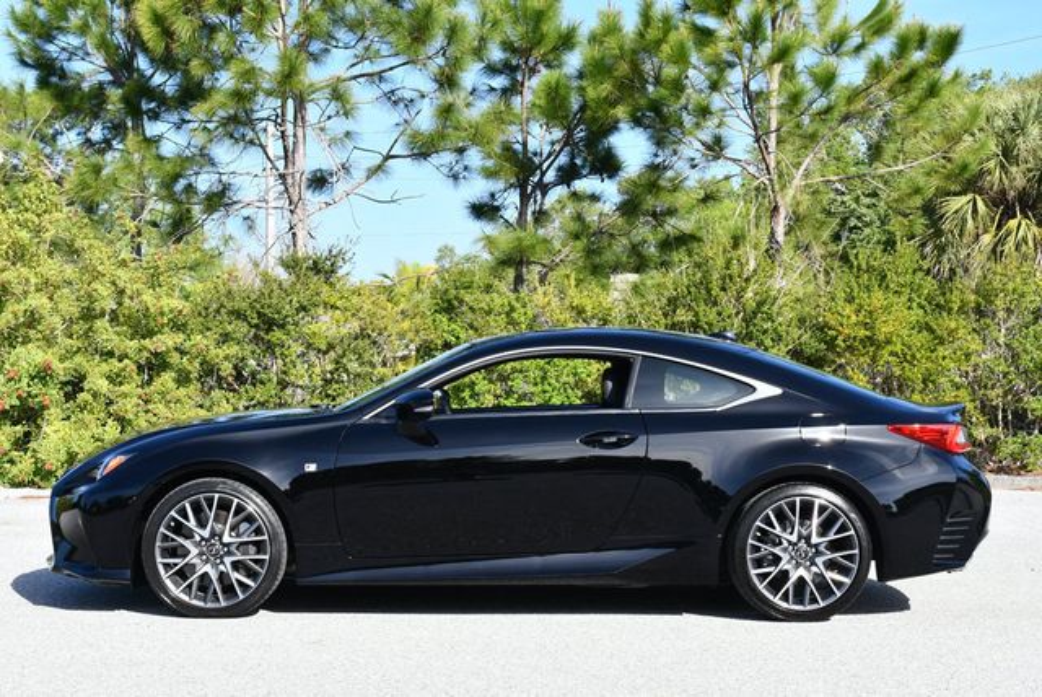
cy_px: 348
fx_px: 1854
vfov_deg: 21.3
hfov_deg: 31.4
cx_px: 521
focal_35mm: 64
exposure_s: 1/250
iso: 200
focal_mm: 32
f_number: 7.1
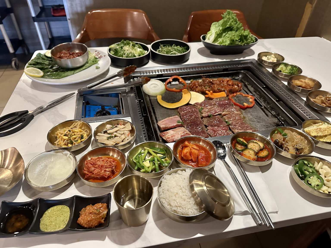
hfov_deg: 71.6
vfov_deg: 56.8
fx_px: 229
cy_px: 124
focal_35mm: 24
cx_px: 166
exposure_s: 1/40
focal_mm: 6.86
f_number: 1.78
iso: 800
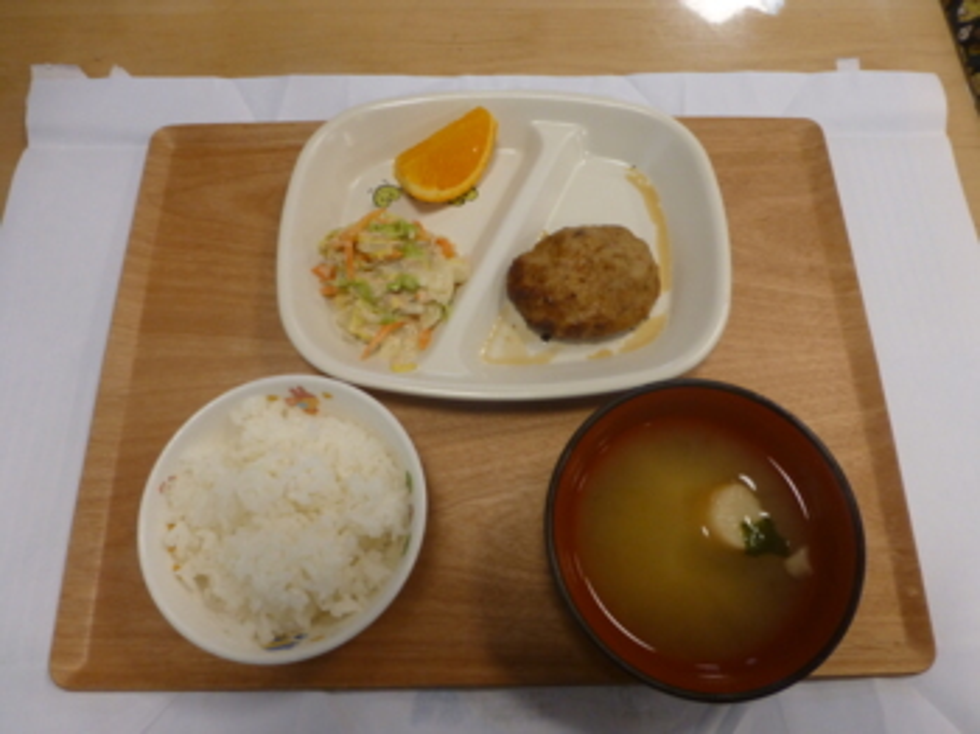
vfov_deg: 54.8
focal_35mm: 25
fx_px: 707
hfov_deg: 69.4
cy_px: 367
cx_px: 490
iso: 250
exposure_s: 1/60
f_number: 3.3
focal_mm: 4.3
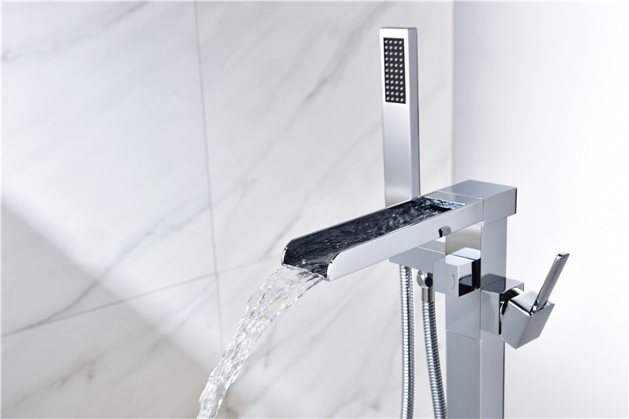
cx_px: 314
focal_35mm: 42
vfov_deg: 31.9
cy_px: 210
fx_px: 734
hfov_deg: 46.4
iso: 100
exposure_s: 1/160
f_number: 6.3
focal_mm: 42
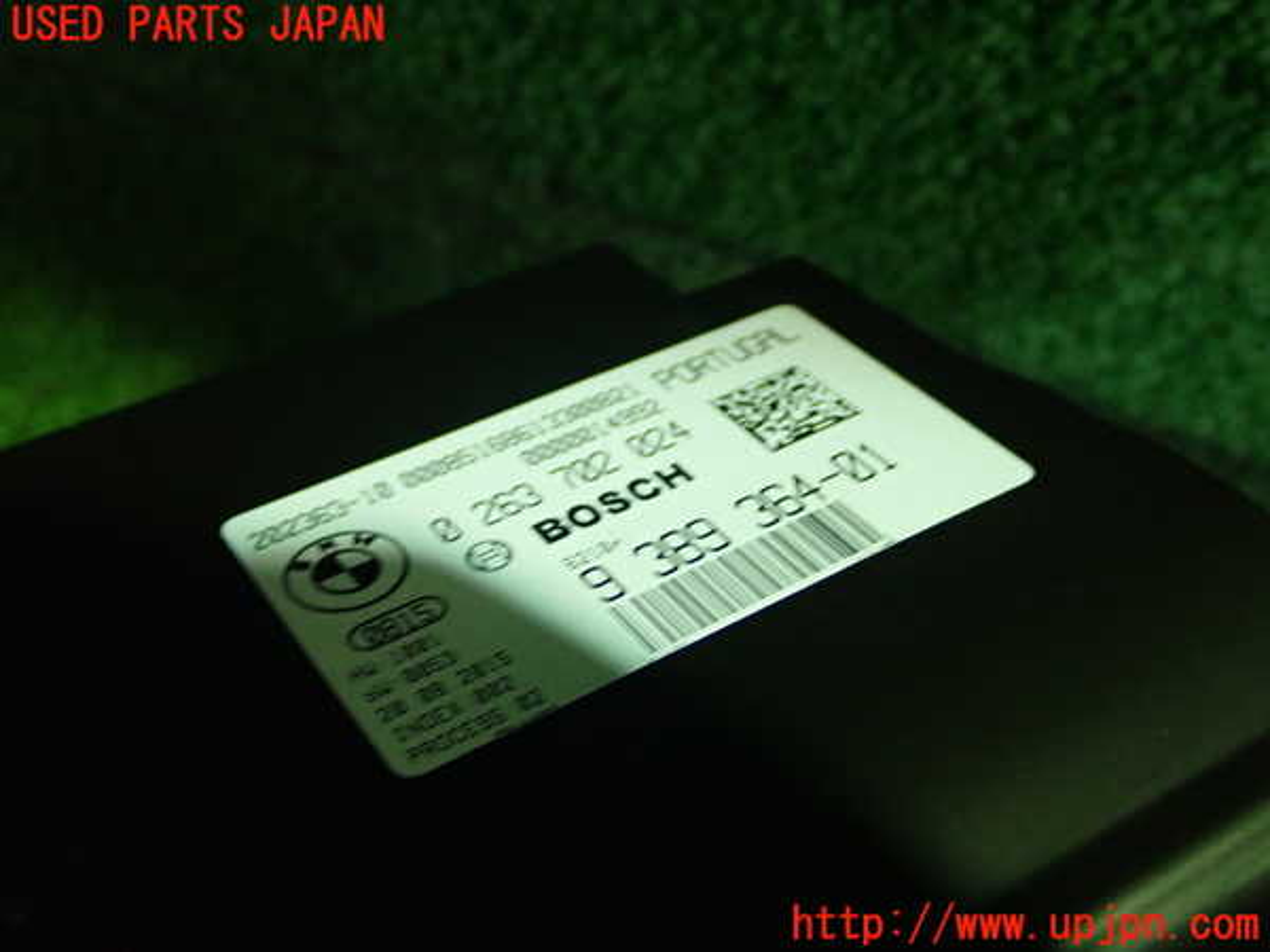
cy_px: 476
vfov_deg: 32.9
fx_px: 1614
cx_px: 635
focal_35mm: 44
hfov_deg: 42.9
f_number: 2.9
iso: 800
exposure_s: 1/20
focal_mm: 7.84
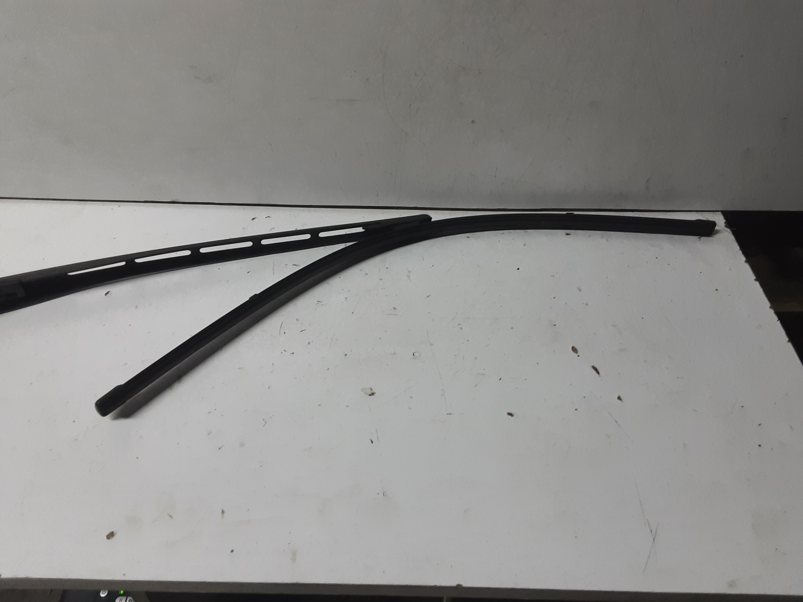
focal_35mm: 27
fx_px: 626
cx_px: 402
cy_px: 301
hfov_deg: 65.3
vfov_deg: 51.4
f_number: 1.9
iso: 100
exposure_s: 1/50
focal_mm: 2.91
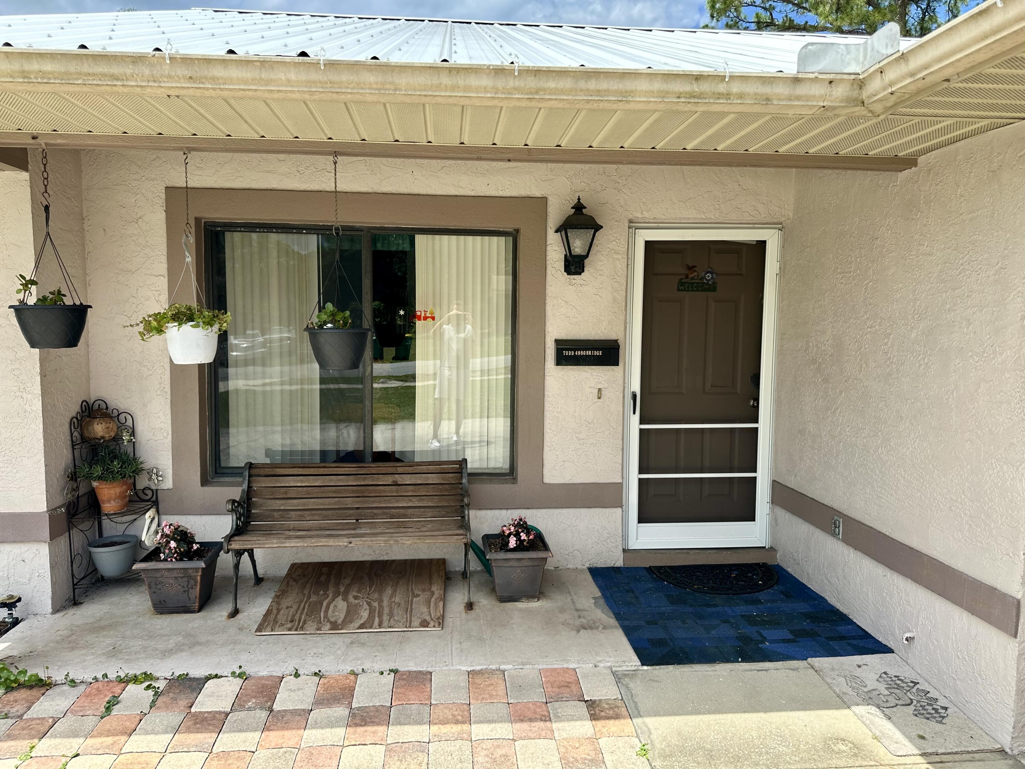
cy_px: 384
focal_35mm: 24
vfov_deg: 56.8
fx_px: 711
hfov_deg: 71.6
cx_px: 512
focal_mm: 6.86
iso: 80
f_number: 1.78
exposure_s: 1/1812
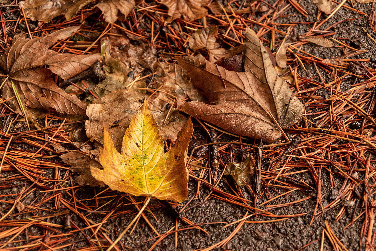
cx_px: 188
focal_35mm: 120
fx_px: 1253
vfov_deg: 11.4
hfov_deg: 17.1
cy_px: 126
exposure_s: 1/80
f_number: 7.1
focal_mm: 80
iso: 400
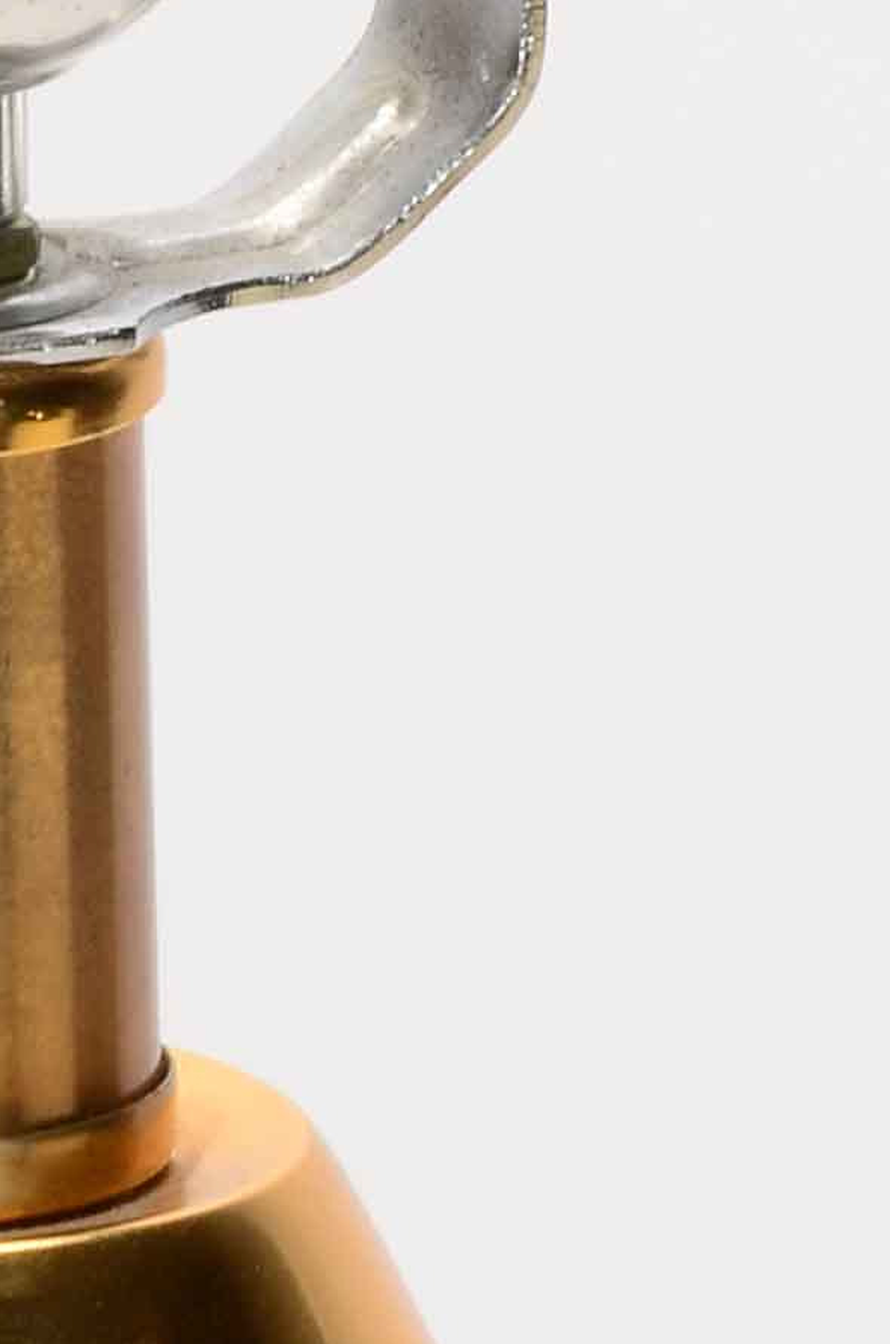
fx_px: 32440
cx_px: -36
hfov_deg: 1.6
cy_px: -1486
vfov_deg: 2.4
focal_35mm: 871
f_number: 16
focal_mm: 105
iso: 200
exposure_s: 1/160
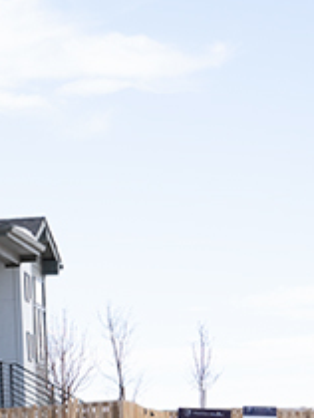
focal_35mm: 192
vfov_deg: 10.2
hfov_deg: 7.5
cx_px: -274
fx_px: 2317
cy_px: 364
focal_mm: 70
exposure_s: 1/400
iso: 200
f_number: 6.3
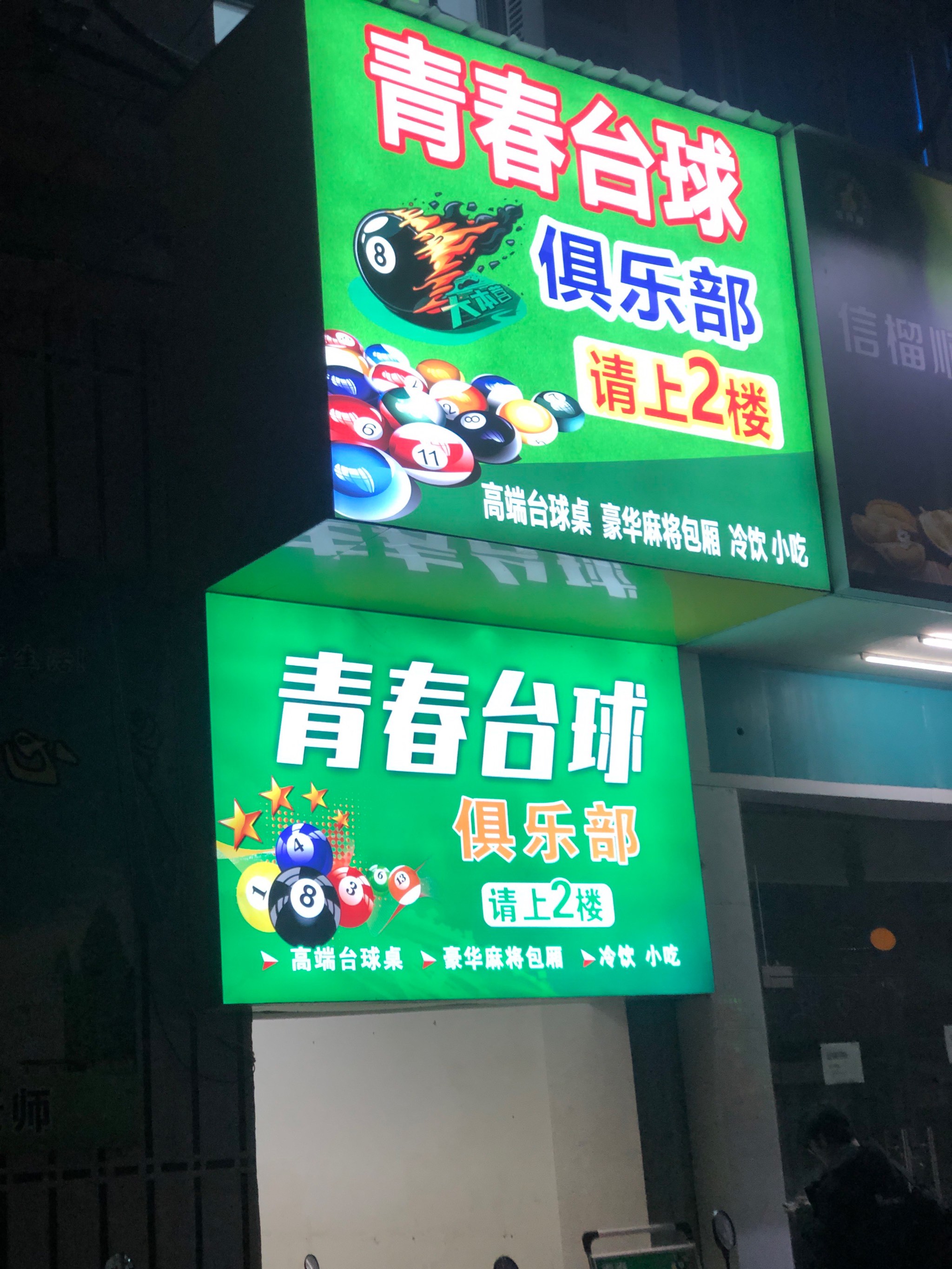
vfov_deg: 36.8
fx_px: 1906
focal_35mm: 52
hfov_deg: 28.0
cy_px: 634
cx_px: 476
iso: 50
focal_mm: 6
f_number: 2.4
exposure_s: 1/49
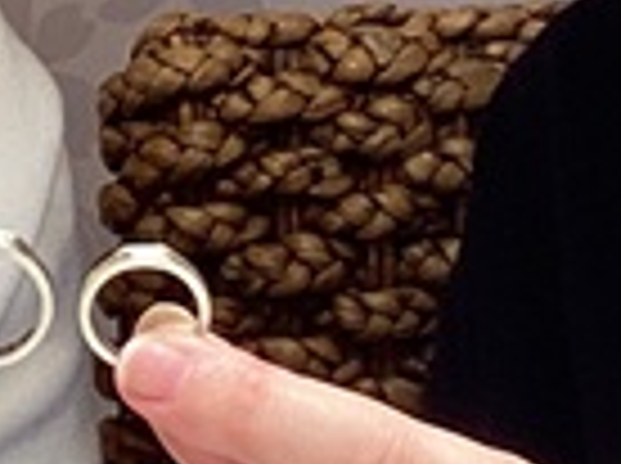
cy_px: 741
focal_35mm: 101
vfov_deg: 13.6
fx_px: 1809
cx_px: -32
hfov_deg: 18.8
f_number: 2.4
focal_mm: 3.3
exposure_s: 1/50
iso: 50
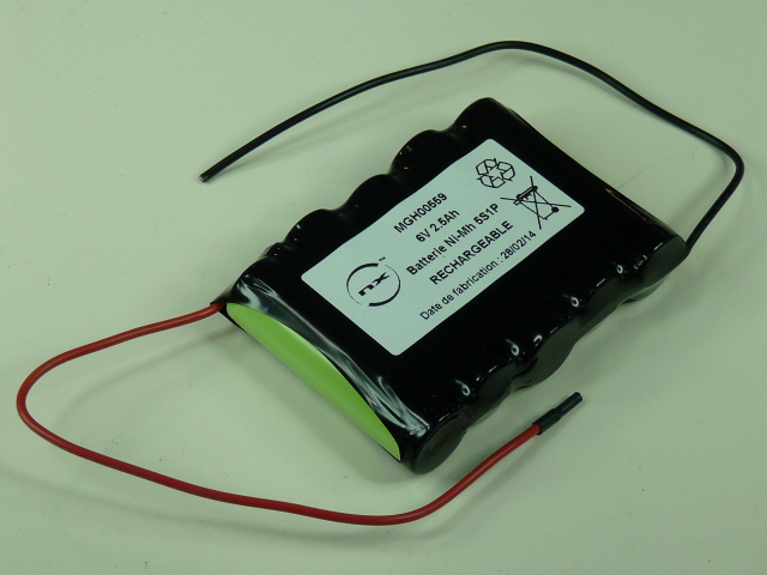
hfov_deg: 17.1
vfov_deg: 12.9
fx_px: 2548
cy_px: 288
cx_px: 384
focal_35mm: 115
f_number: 3.4
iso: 100
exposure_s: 1/60
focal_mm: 11.5
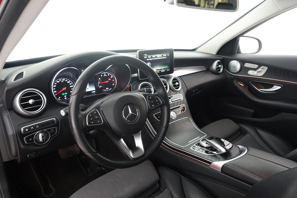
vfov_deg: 53.1
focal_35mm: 24
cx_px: 148
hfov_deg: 73.7
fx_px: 198
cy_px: 99
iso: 1000
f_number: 2.5
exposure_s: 1/25
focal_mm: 8.8
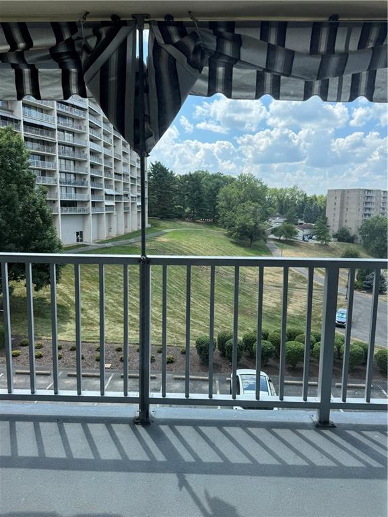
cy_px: 258
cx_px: 194
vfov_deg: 71.6
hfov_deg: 56.8
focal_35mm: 24
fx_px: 359
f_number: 1.78
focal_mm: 6.76
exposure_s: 1/1560
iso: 80
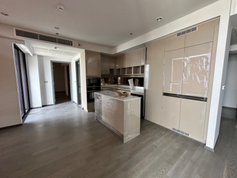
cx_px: 118
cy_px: 89
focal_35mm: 14
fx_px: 96
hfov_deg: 102.1
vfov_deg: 85.7
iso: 320
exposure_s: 1/93
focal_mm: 2.22
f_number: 2.2
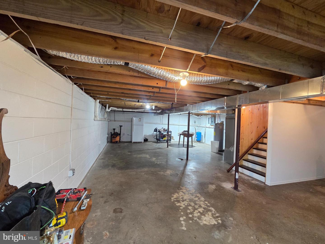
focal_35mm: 13
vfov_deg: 89.9
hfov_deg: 106.2
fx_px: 122
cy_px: 122
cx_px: 162
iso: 500
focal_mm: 2.2
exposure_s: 1/60
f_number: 2.2
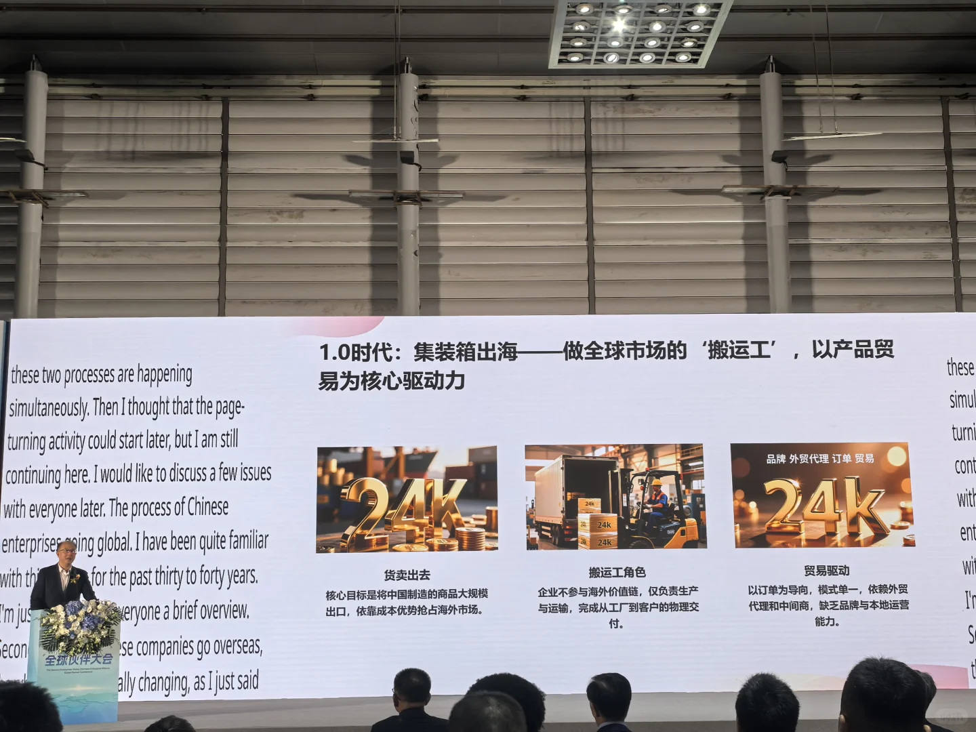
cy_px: 366
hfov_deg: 38.9
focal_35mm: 49
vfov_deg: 29.7
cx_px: 488
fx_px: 1382
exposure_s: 1/100
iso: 125
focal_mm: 5.75
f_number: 2
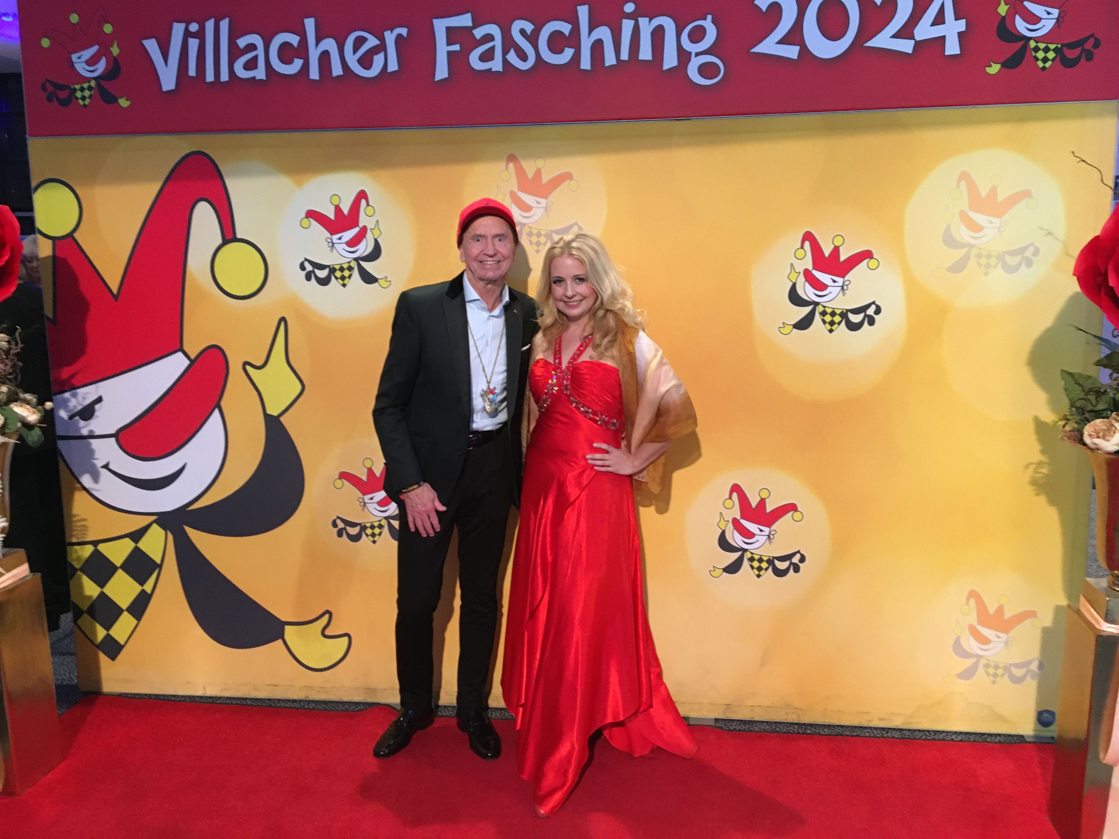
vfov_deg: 48.2
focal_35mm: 29
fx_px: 937
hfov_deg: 61.7
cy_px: 420
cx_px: 560
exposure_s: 1/20
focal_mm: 4.15
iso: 200
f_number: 2.2
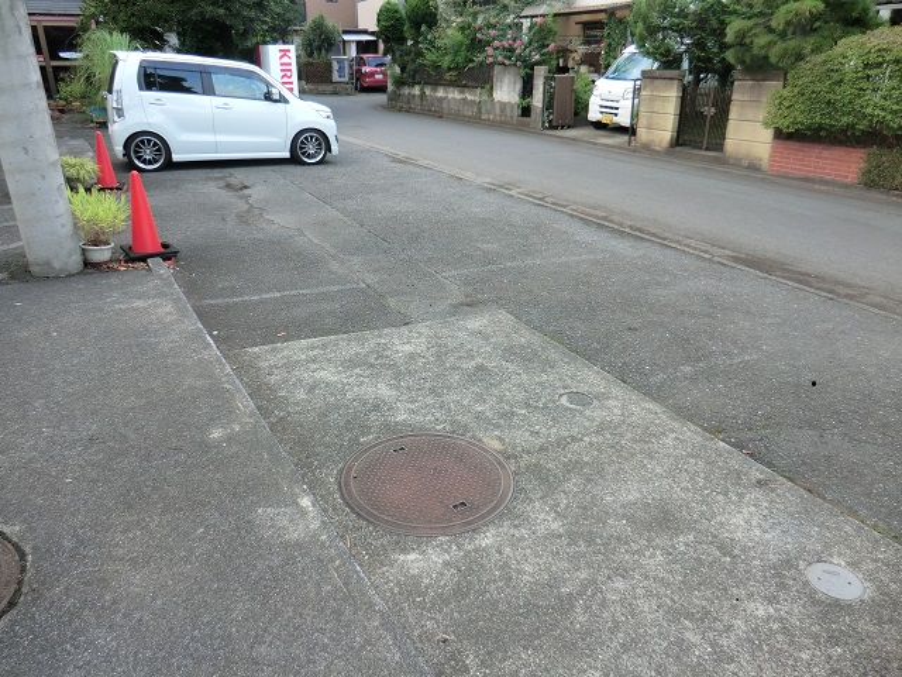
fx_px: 625
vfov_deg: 56.8
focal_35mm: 24
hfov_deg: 71.6
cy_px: 338
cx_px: 451
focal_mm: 4.3
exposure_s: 1/60
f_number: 3.2
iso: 80
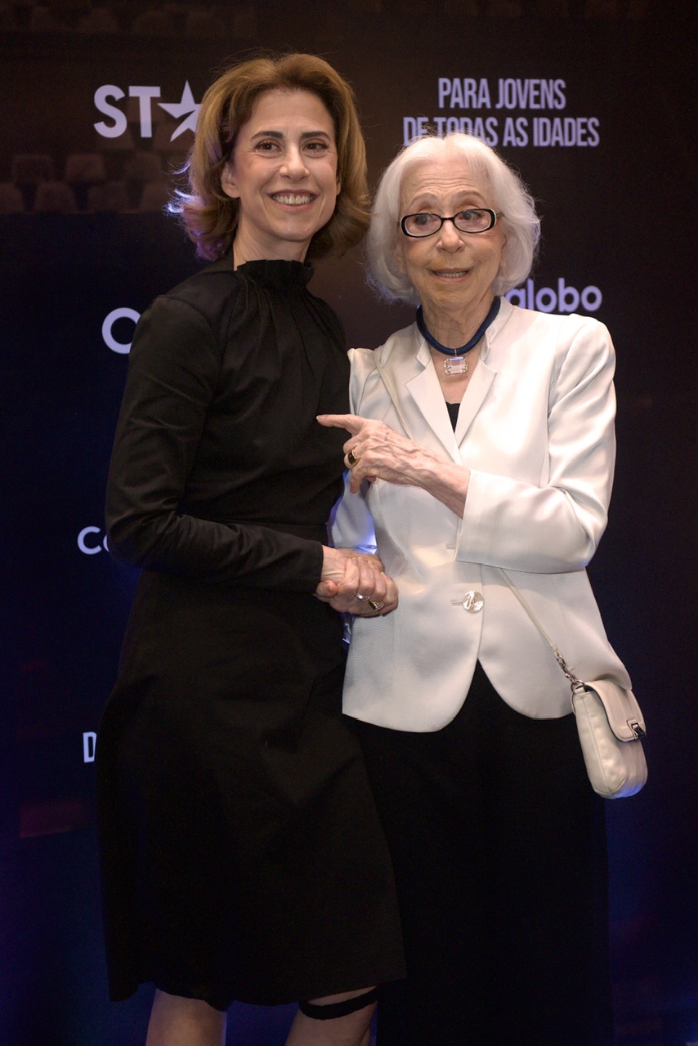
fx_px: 1744
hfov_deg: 22.6
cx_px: 349
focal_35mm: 60
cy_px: 523
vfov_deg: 33.4
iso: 2500
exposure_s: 1/320
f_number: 2.8
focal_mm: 60
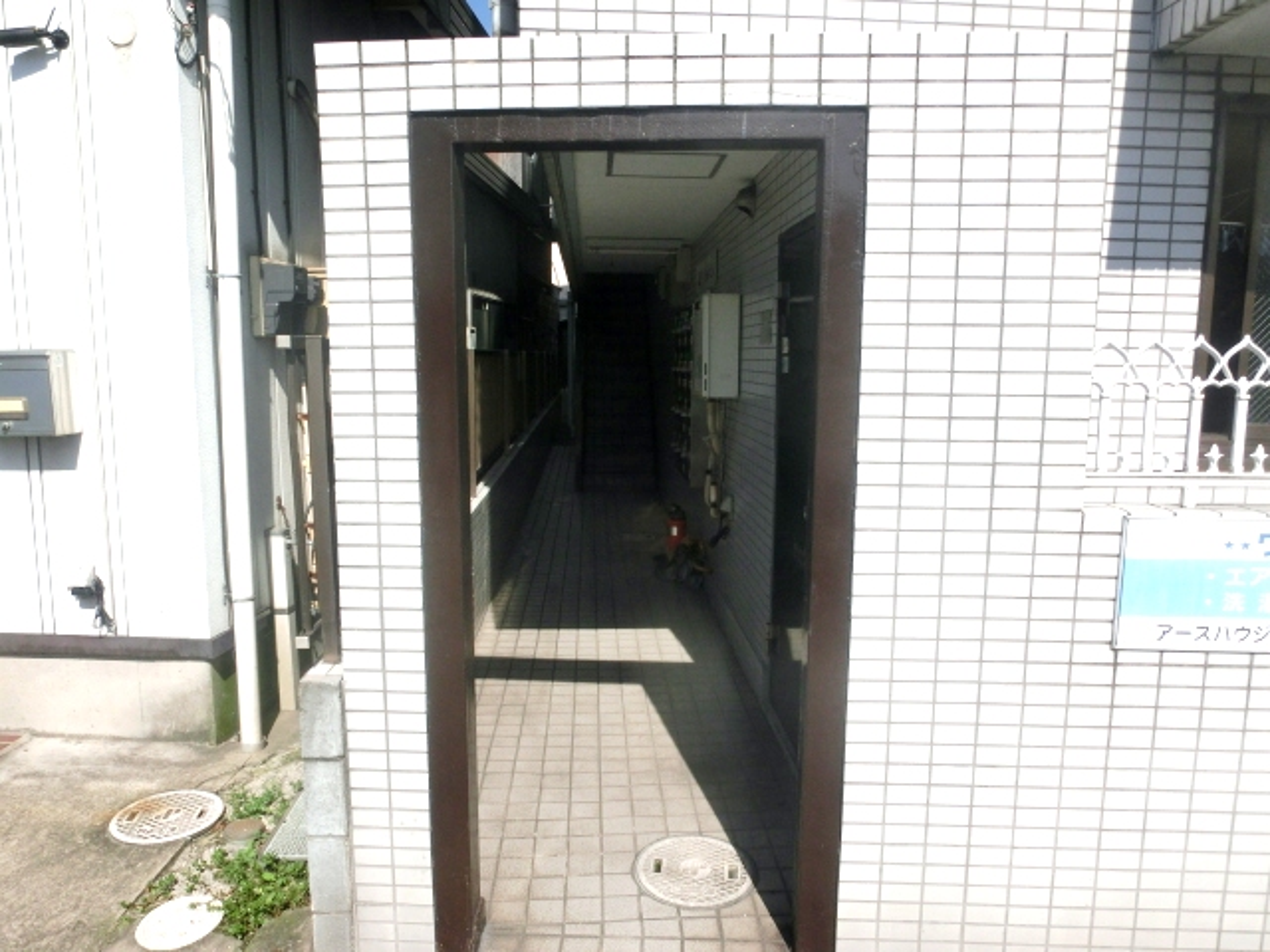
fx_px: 881
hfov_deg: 71.6
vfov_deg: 56.8
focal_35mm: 24
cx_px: 635
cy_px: 476
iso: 80
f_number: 7.9
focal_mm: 4.24
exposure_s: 1/400
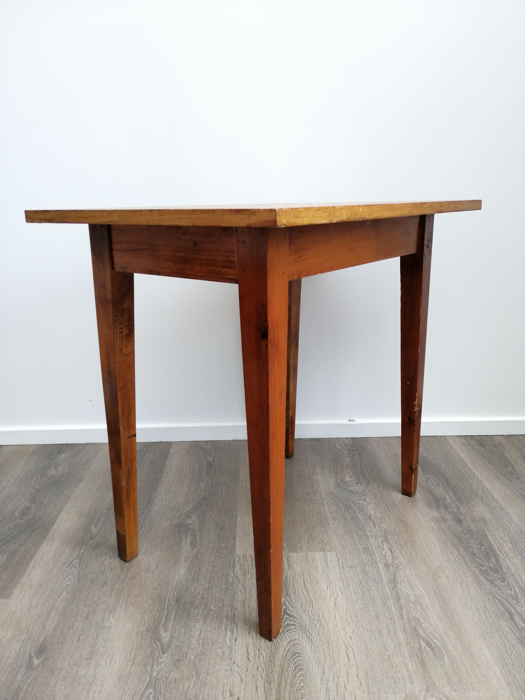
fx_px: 546
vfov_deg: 65.3
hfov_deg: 51.4
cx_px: 262
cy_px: 350
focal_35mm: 27
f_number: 1.8
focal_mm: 3.95
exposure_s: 1/100
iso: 50
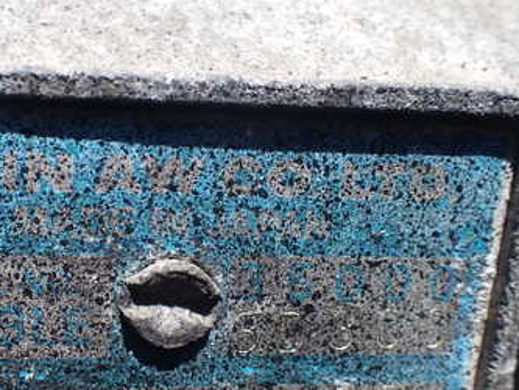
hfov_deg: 34.8
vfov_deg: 27.0
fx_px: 810
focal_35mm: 54
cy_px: 246
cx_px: 131
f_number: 3.2
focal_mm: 5.4
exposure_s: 1/500
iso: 100
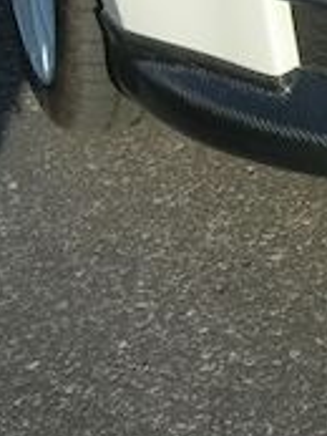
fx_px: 1107
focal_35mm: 88
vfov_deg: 21.9
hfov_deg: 15.8
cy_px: 86
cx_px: 453
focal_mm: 7.8
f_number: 4.8
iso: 64
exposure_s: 1/390
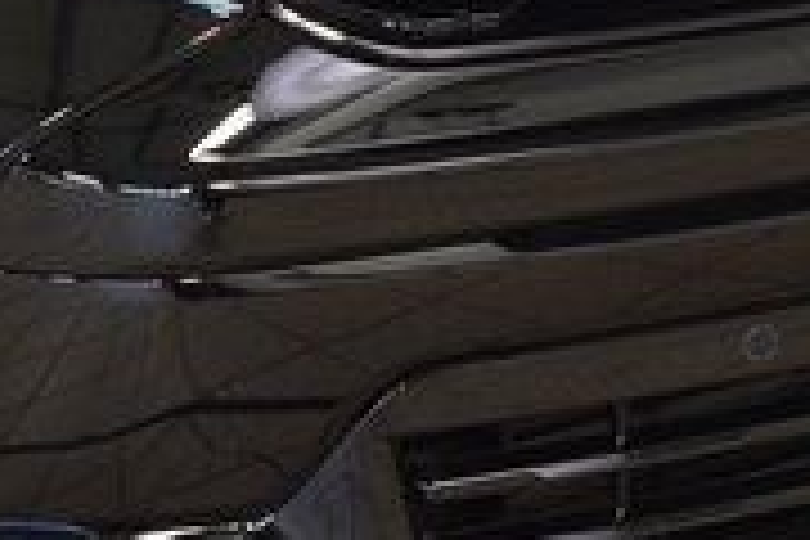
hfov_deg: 12.0
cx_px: 680
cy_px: -47
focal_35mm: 171
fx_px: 3847
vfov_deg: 8.0
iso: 900
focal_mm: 32
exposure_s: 1/15
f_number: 6.3
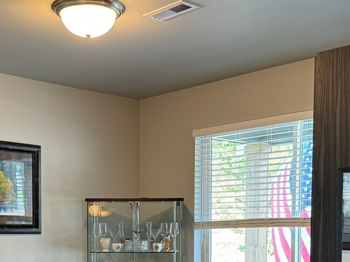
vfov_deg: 23.9
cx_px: 130
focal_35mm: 59
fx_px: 596
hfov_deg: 32.5
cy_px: 255
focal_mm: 6.76
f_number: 1.78
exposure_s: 1/60
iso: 200
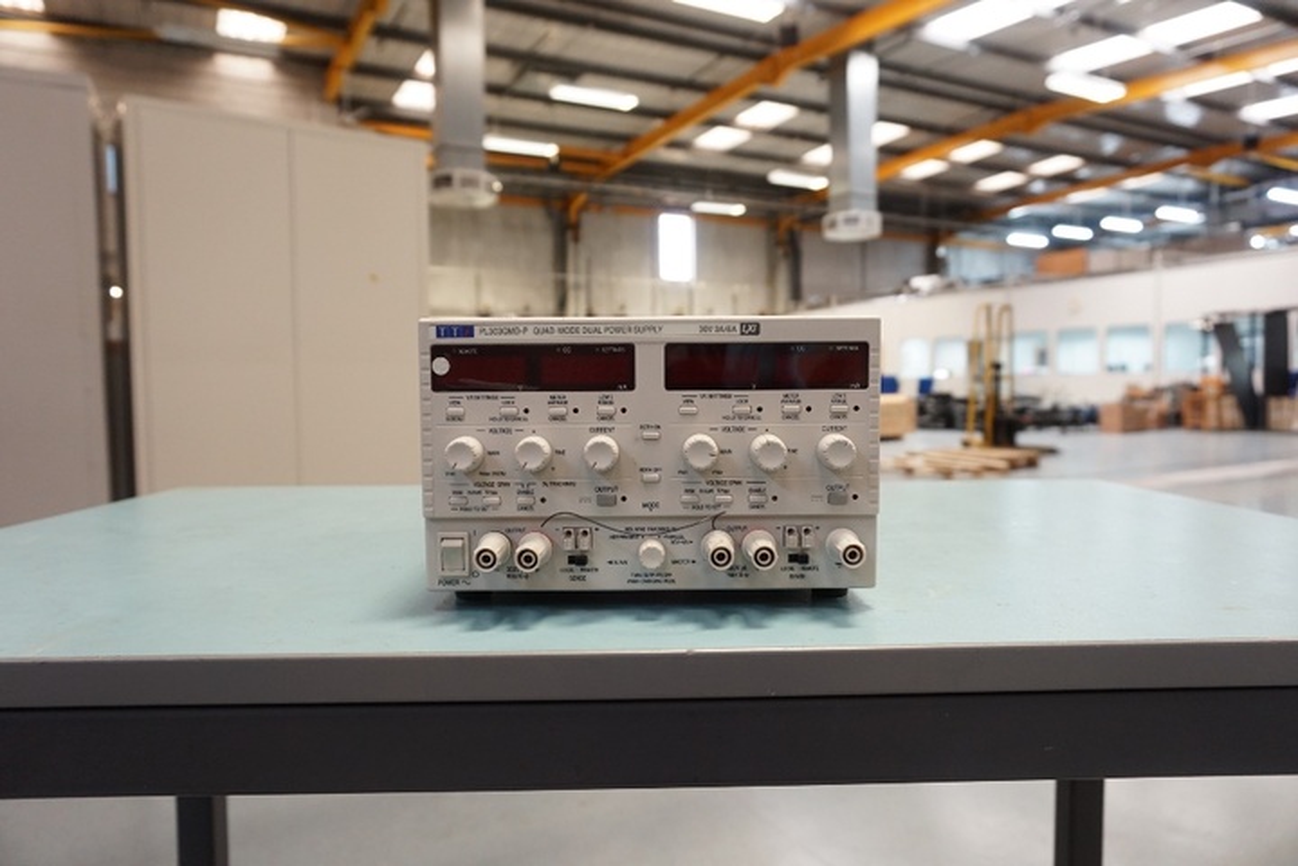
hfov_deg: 73.7
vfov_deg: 53.1
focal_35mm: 24
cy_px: 433
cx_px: 649
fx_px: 865
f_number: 4
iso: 800
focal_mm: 16
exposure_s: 1/60
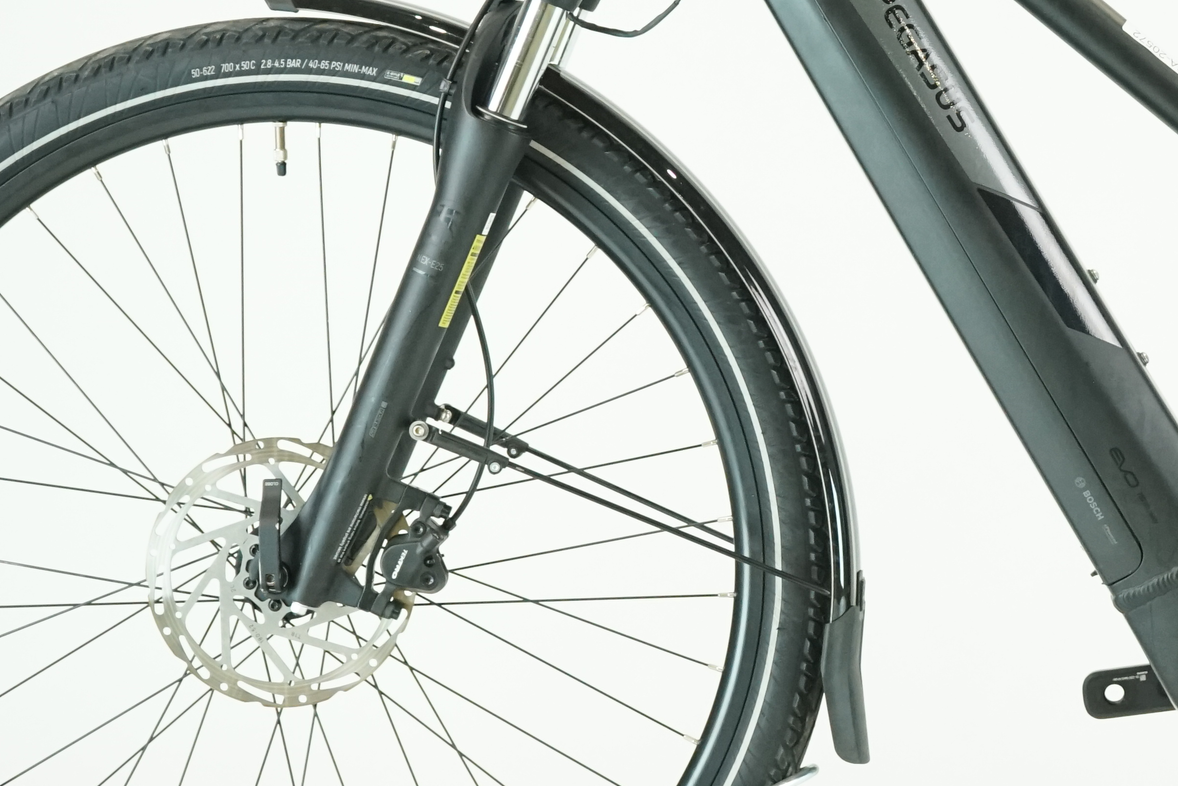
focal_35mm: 139
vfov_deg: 9.9
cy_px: 216
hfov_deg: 14.5
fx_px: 4549
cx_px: 1177
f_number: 5.6
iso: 2500
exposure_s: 1/200
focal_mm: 56
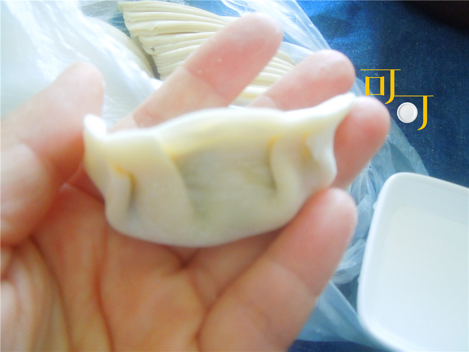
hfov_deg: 69.4
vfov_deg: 54.9
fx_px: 339
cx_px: 234
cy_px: 176
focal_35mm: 25
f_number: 3.3
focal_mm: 4.5
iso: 800
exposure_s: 1/80
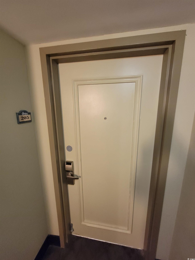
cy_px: 130
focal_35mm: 13
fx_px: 98
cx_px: 98
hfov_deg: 89.9
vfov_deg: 106.2
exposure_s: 1/24
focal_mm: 2.2
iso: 640
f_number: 2.2
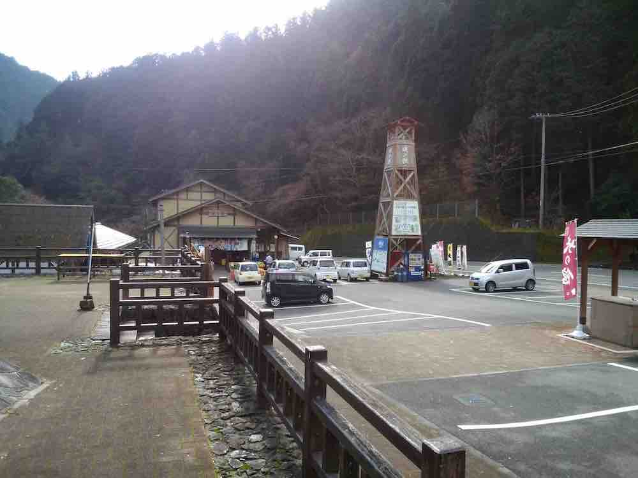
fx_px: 498
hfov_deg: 65.3
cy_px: 239
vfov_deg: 51.4
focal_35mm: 27
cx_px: 319
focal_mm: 2.87
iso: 40
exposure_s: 1/228
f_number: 2.4
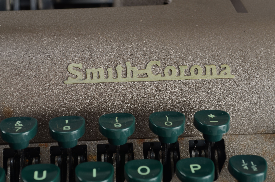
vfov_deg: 16.5
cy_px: 91
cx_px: 138
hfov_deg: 24.7
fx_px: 629
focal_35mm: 82
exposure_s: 1/80
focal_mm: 55
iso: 100
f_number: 10
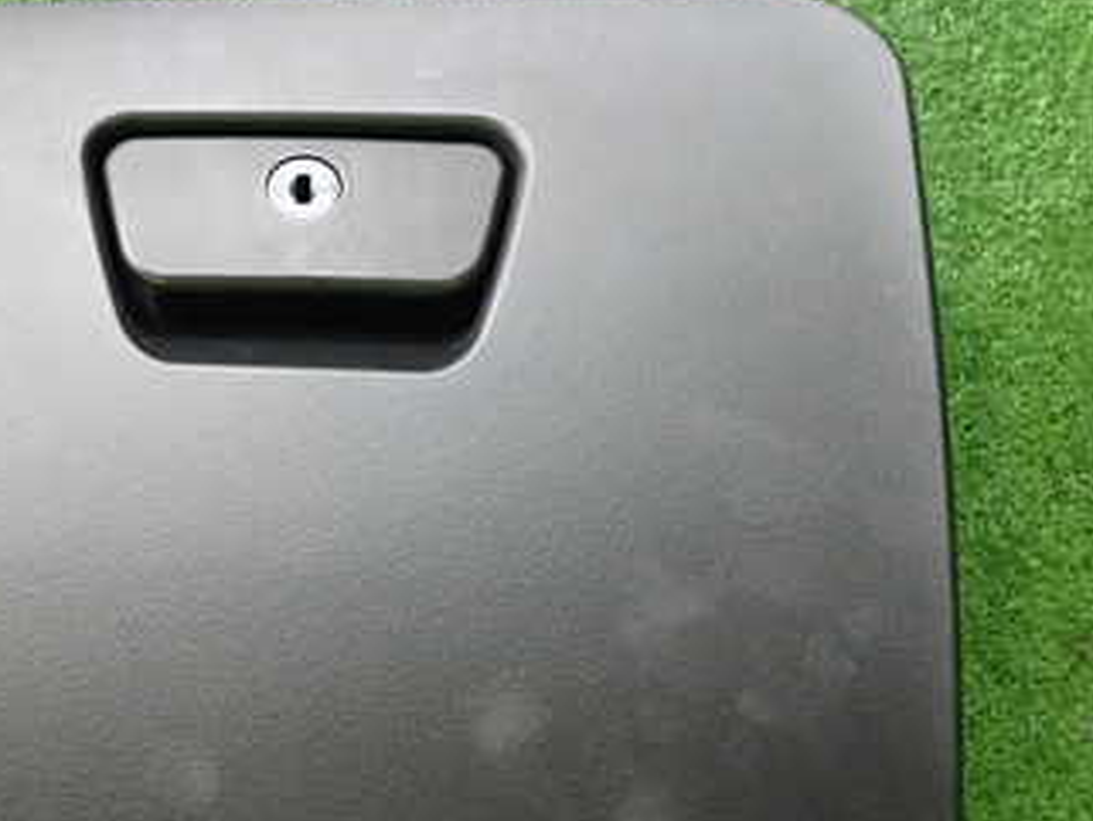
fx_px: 1769
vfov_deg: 26.1
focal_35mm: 56
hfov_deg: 33.0
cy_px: 501
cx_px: 157
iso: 320
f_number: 2.3
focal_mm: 5.4
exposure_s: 1/30
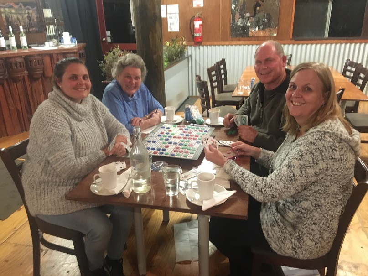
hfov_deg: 61.7
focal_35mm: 29
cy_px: 138
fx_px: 308
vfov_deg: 48.2
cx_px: 184
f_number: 2.2
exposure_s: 1/17
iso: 500
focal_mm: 4.15
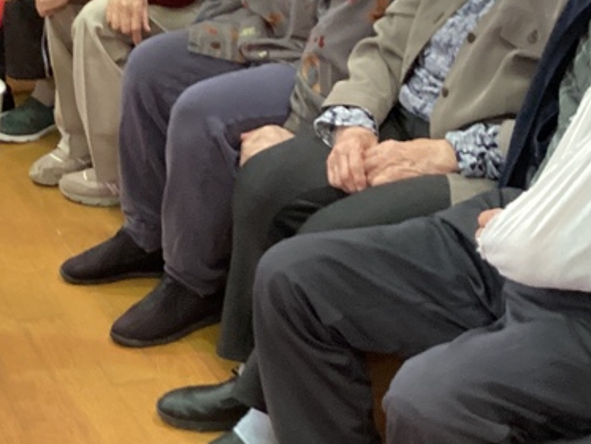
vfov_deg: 17.8
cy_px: 273
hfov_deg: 23.1
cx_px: 97
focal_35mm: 83
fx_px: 1418
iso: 250
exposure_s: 1/40
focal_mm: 3.3
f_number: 2.4
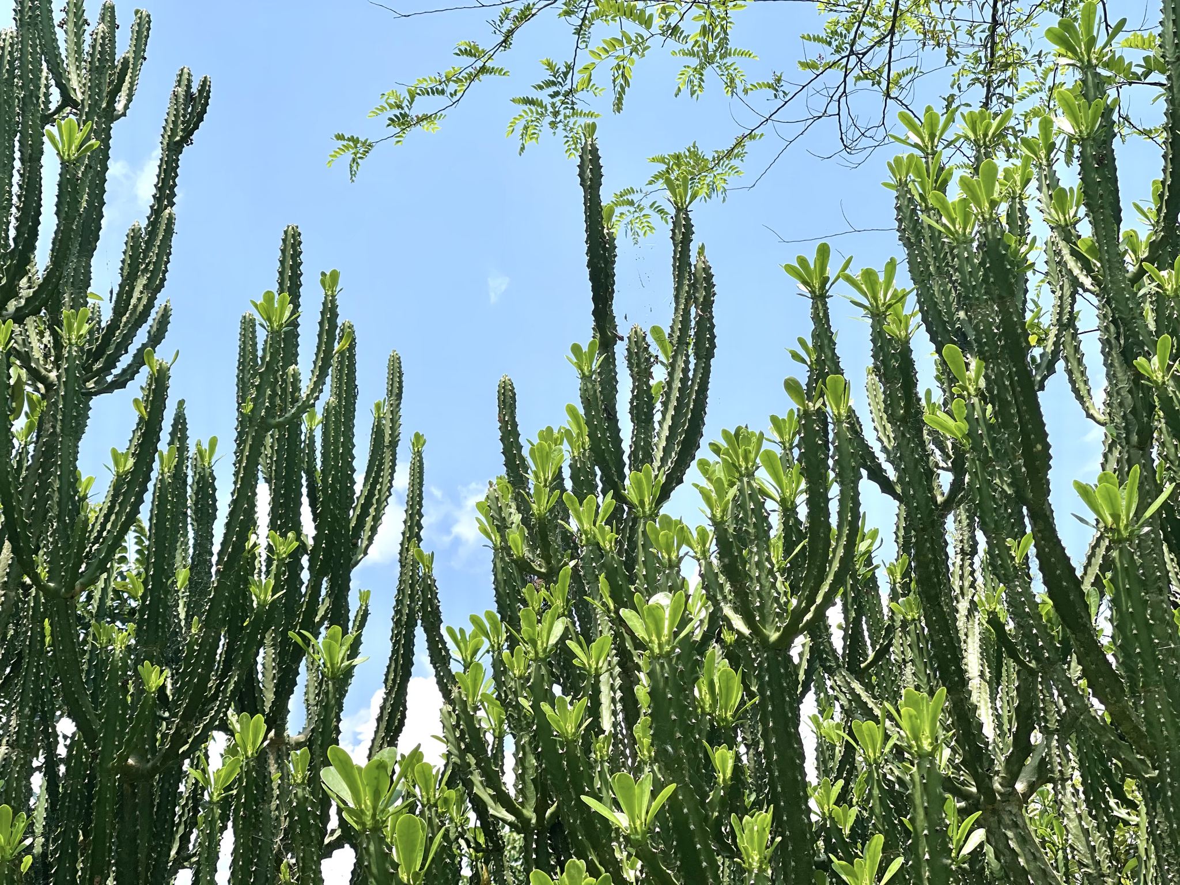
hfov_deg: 30.3
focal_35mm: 64
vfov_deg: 22.9
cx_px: 590
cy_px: 442
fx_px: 2182
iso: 20
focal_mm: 7.5
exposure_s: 1/1043
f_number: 2.2
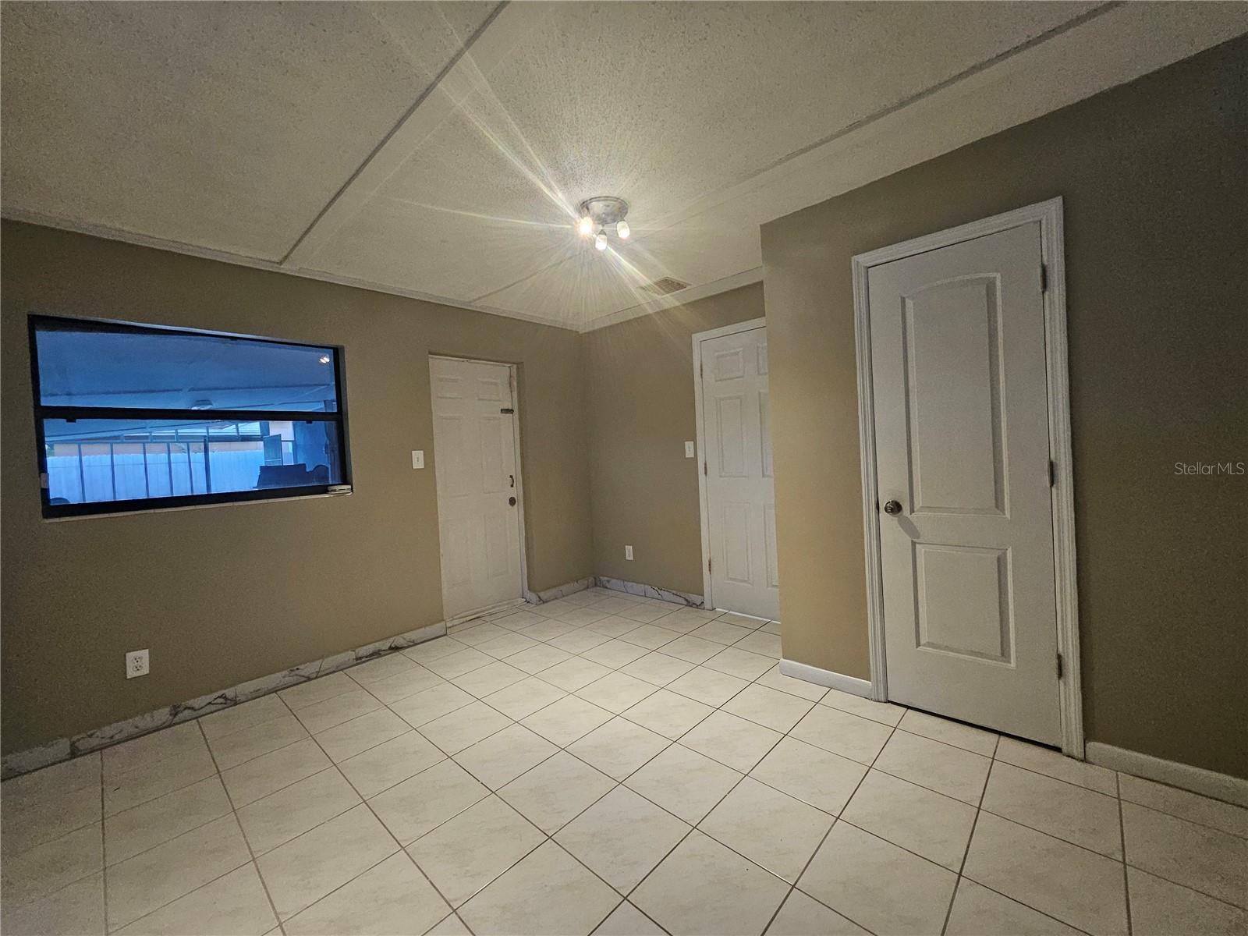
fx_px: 469
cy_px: 468
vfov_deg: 89.9
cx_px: 624
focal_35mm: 13
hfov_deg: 106.2
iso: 320
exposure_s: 1/40
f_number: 2.2
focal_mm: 1.74
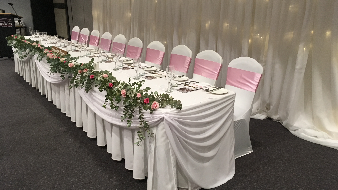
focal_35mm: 32
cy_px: 86
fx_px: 287
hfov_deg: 61.0
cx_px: 168
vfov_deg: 36.6
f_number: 2.2
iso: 160
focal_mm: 4.15
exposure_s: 1/33
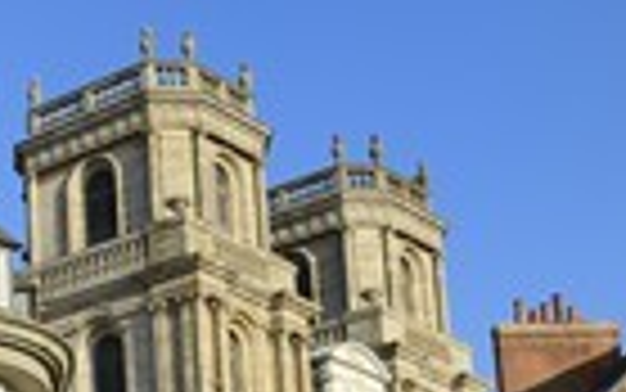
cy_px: 545
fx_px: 1997
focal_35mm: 117
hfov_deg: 16.4
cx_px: -284
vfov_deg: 10.9
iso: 200
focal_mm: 38
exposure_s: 1/200
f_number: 10
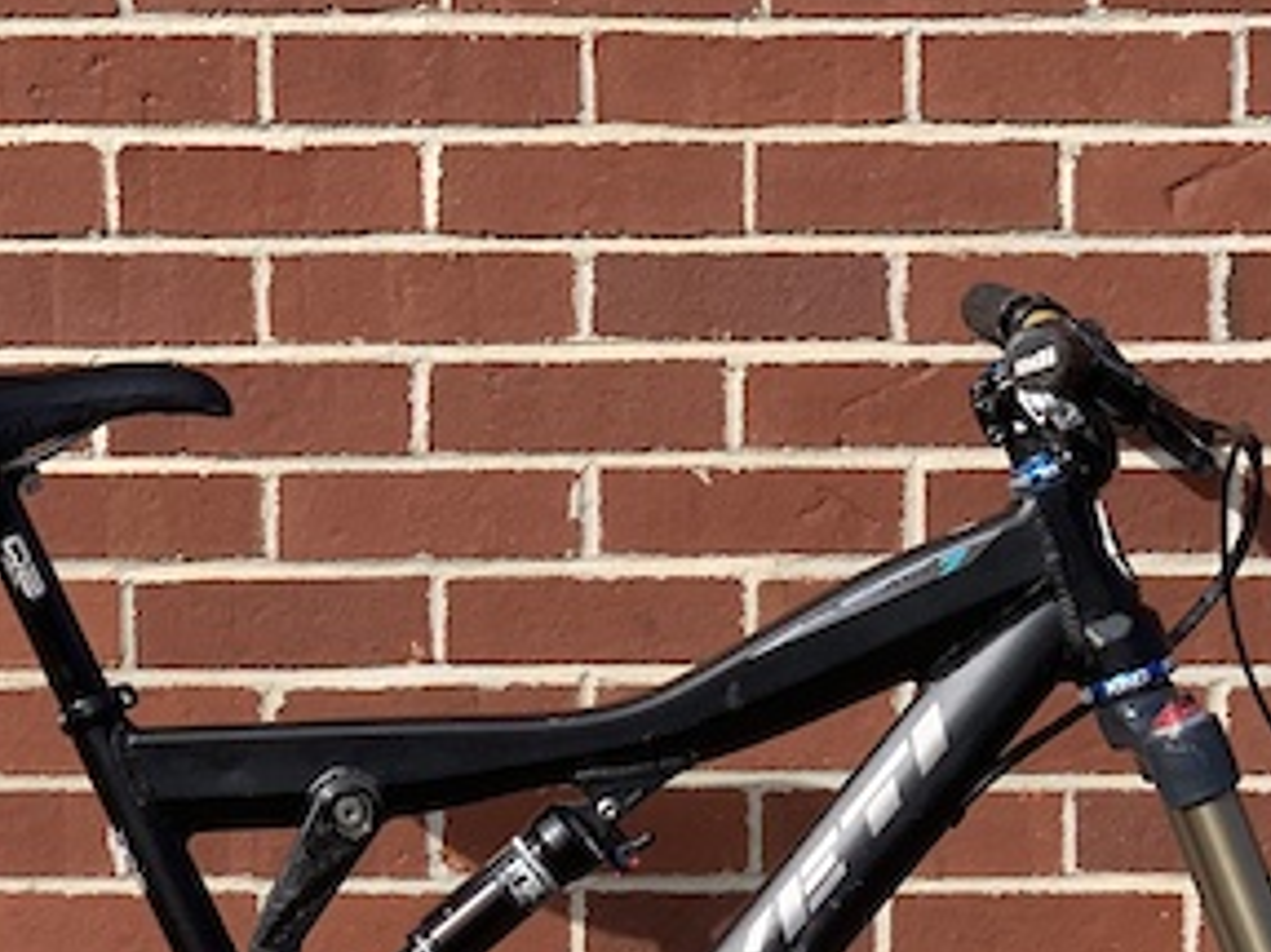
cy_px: 1098
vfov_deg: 10.1
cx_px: 585
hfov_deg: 13.6
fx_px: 5322
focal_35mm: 145
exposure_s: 1/786
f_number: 2.4
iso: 16
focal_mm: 6
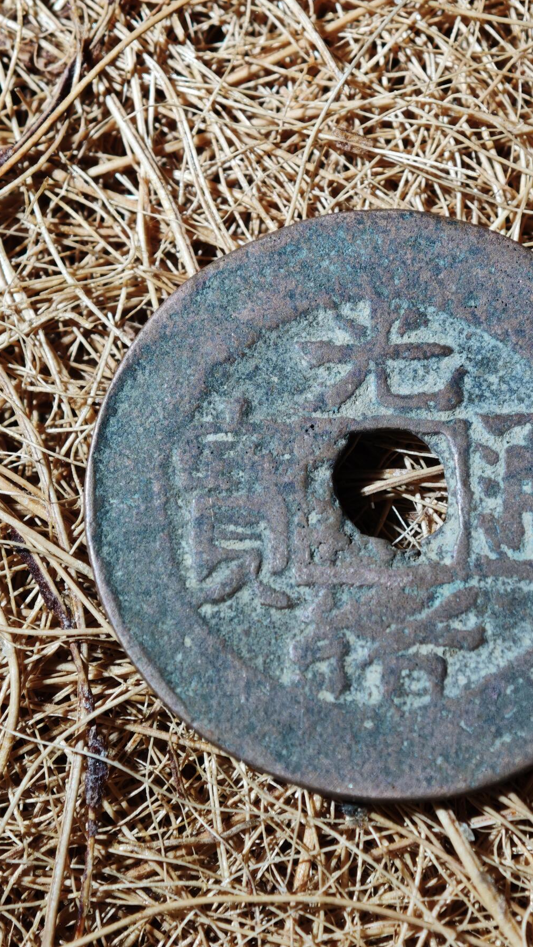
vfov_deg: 21.4
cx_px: 356
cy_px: 474
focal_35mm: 100
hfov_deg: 12.1
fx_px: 2513
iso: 200
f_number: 2
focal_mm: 9
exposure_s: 1/103
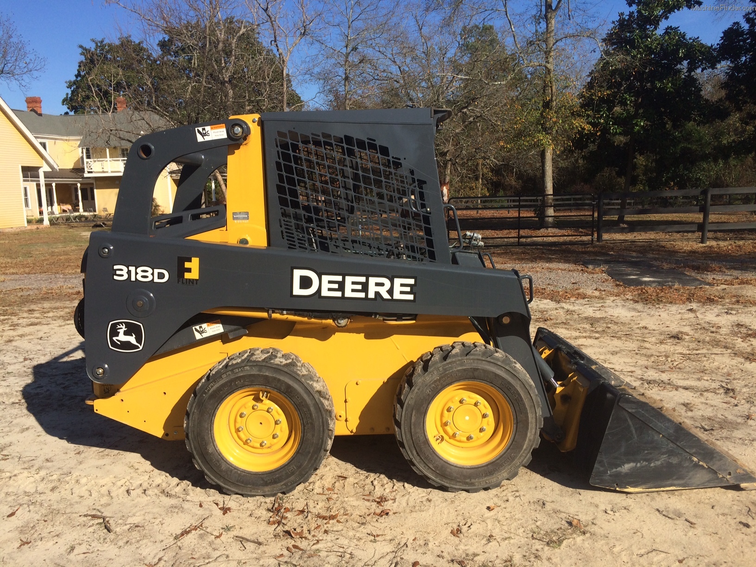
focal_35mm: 29
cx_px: 378
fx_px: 633
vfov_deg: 48.2
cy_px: 284
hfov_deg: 61.7
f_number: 2.2
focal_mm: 4.15
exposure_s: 1/2053
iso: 32
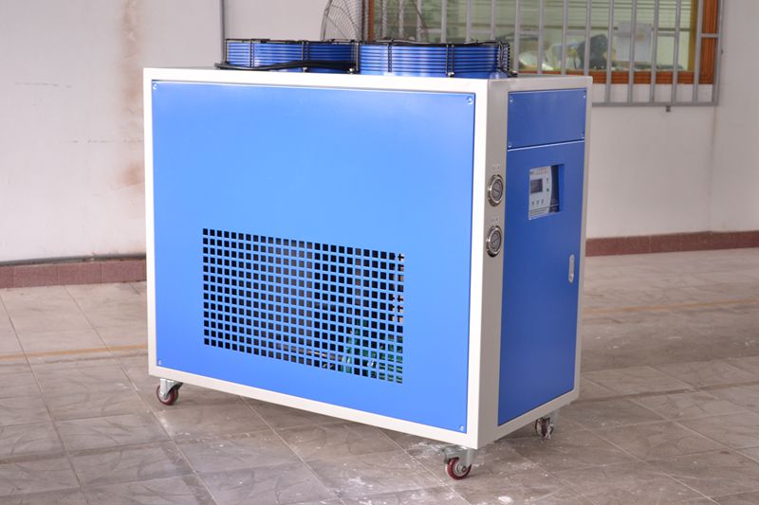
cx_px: 380
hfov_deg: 35.1
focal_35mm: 57
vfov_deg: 23.8
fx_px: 1201
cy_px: 252
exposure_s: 1/10
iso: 400
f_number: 5
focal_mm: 38
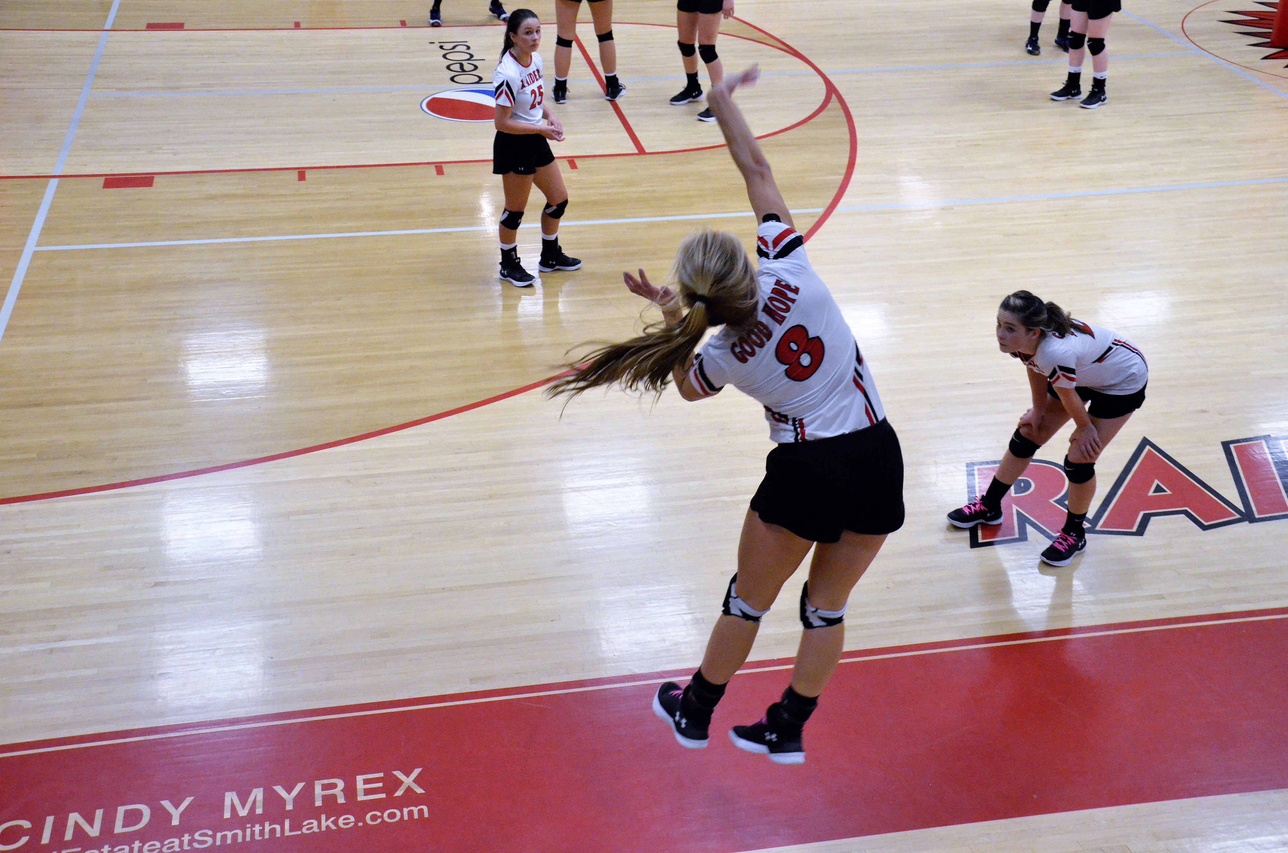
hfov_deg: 43.7
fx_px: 1607
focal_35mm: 45
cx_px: 644
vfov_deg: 29.7
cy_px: 426
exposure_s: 1/200
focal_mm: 30
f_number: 7.1
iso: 4000
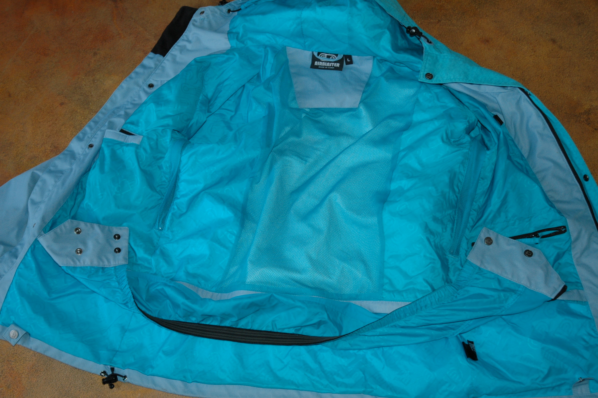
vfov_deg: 26.4
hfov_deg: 38.9
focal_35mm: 51
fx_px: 846
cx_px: 299
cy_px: 199
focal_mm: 34
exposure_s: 1/60
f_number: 4.2
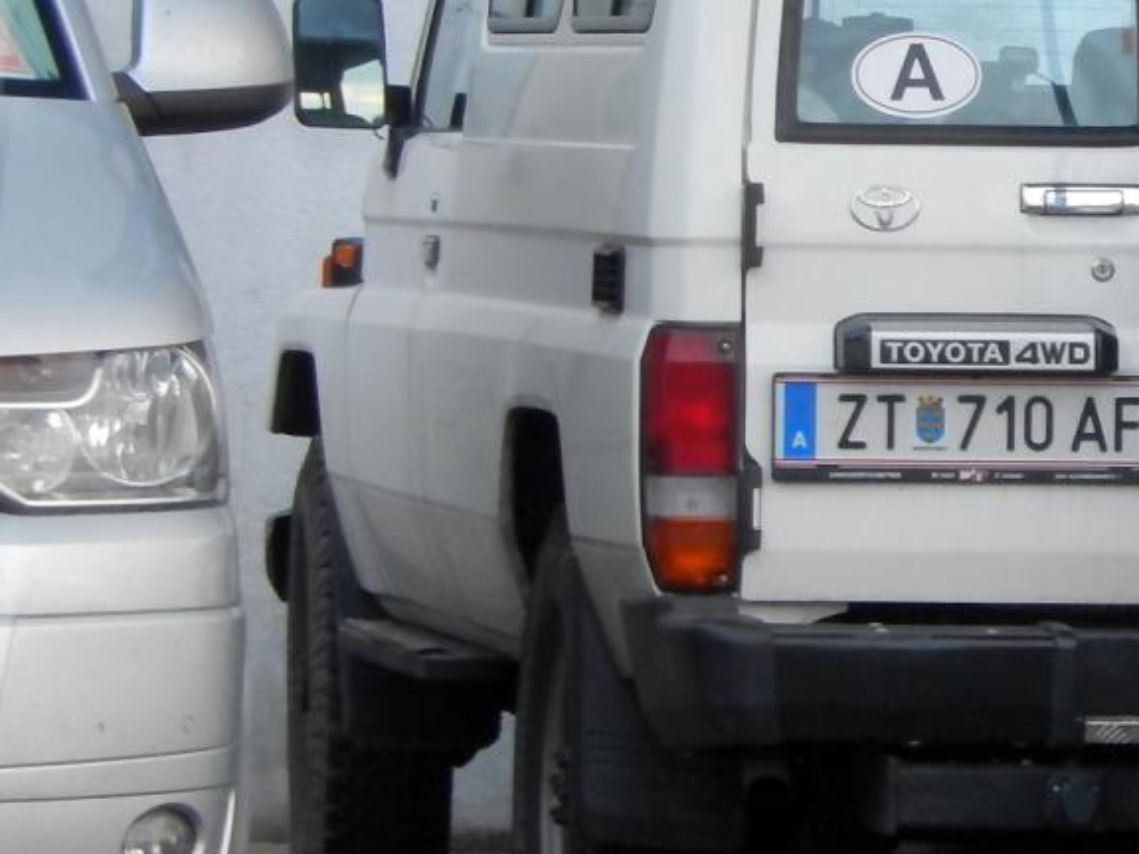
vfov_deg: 2.8
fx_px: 17604
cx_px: 1255
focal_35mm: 535
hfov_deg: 3.7
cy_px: 207
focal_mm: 38.6
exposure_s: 1/30
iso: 640
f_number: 5.8
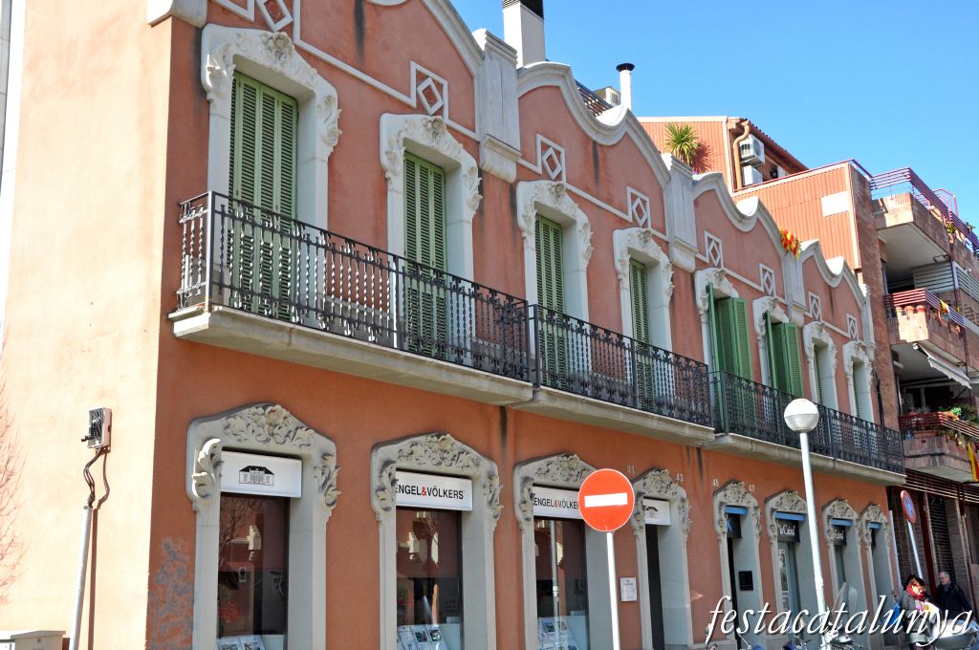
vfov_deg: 34.1
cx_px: 490
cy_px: 325
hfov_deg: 49.6
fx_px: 1059
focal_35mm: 39
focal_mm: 26
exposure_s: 1/400
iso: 640
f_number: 10
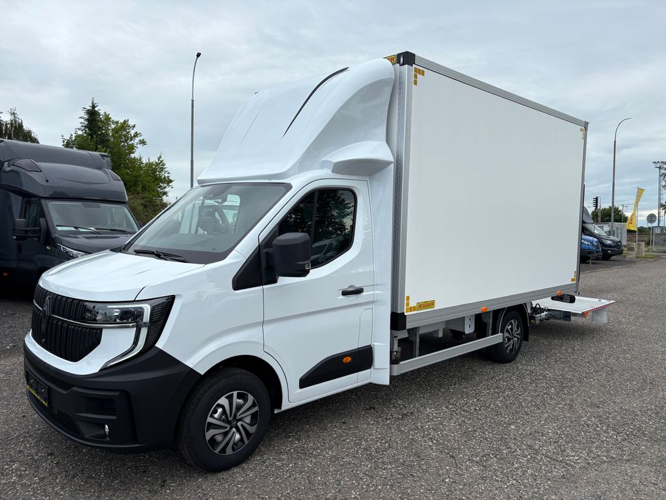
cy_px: 250
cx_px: 333
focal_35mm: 26
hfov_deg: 67.3
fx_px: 500
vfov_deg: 53.1
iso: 50
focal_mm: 5.96
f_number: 1.6
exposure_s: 1/2985
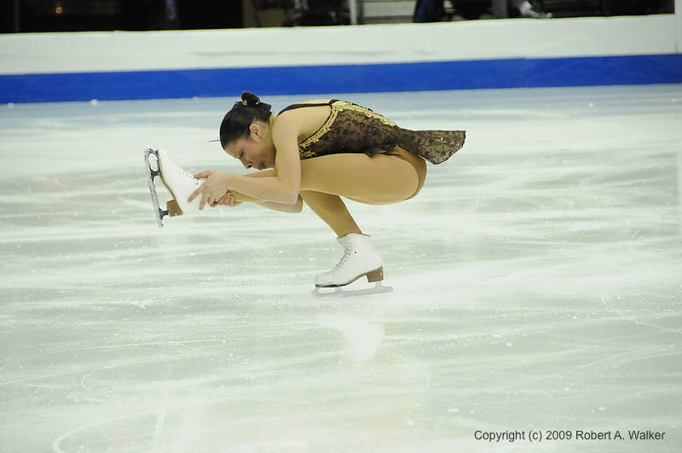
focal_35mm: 255
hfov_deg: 8.1
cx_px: 341
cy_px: 226
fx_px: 4824
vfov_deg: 5.4
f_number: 5.6
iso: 3200
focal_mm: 170
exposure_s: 1/640
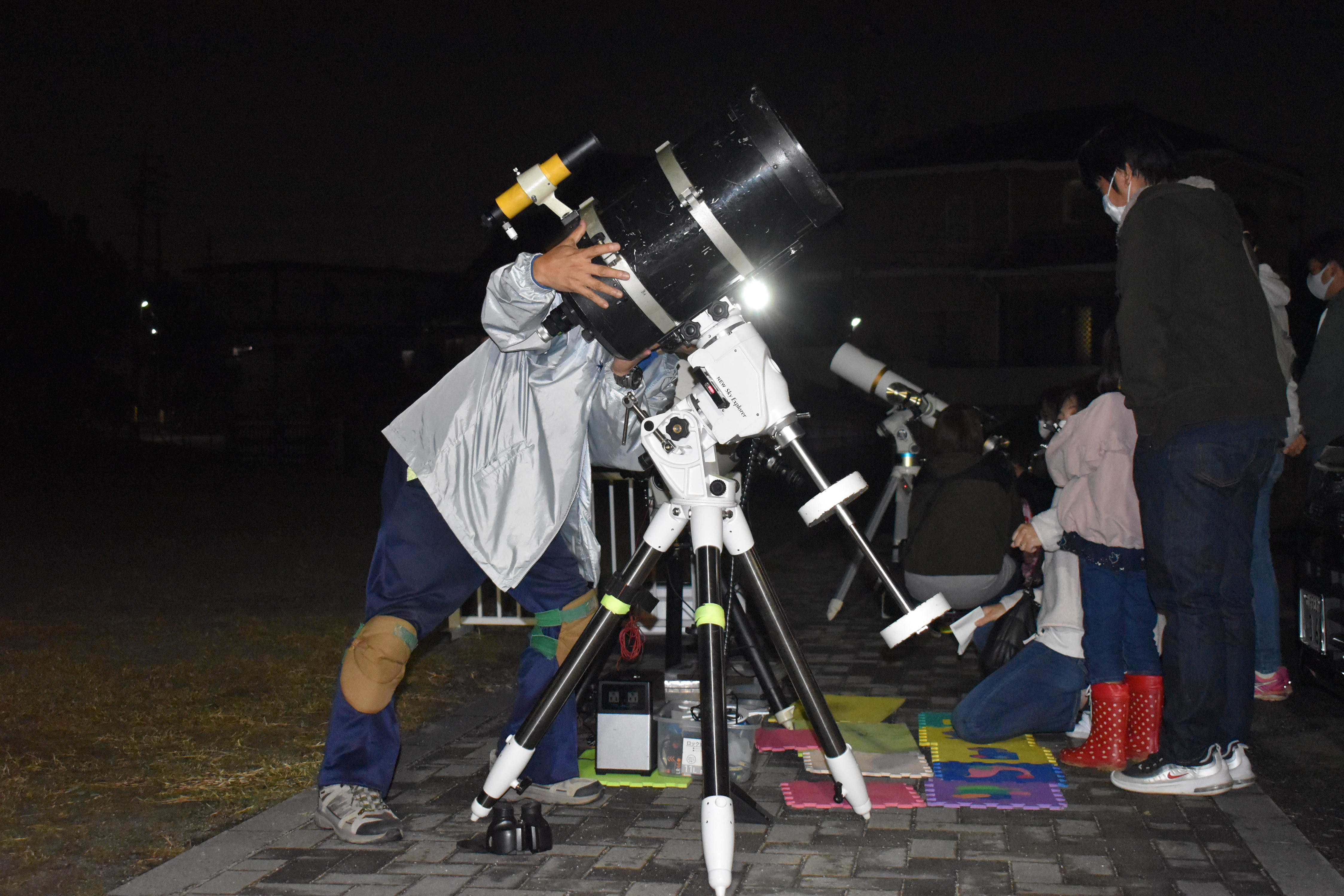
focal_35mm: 51
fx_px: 1904
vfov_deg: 26.5
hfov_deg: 38.9
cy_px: 448
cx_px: 672
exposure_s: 1/60
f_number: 4.5
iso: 6400
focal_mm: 34
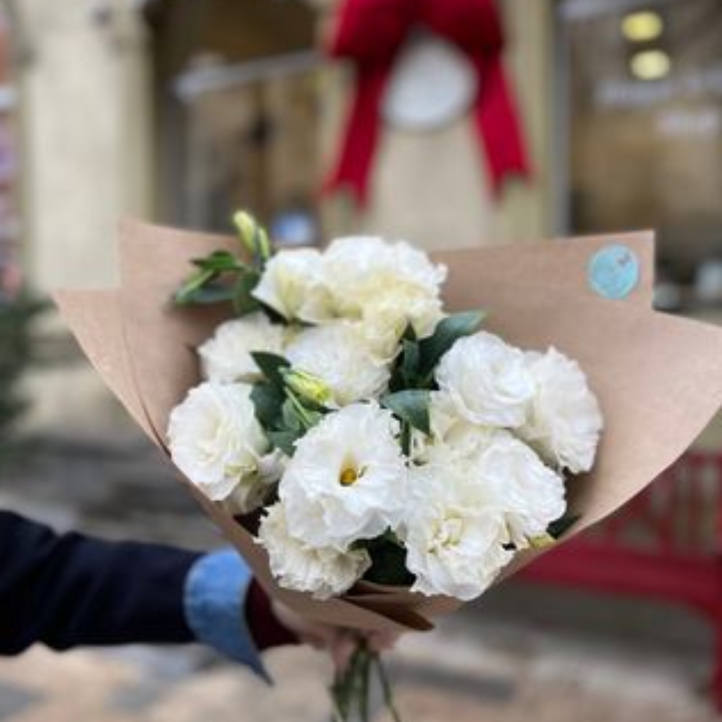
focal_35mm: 31
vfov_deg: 52.5
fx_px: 732
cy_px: 347
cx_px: 359
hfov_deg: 52.5
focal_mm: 5.1
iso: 40
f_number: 1.6
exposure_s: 1/100
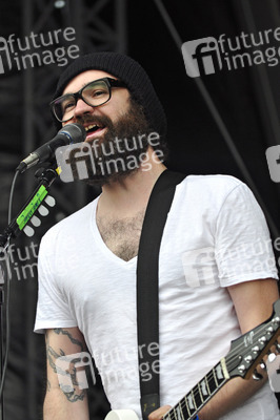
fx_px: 3506
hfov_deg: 4.6
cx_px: 140
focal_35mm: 300
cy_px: 210
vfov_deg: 6.9
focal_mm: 200
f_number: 7.1
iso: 640
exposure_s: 1/200
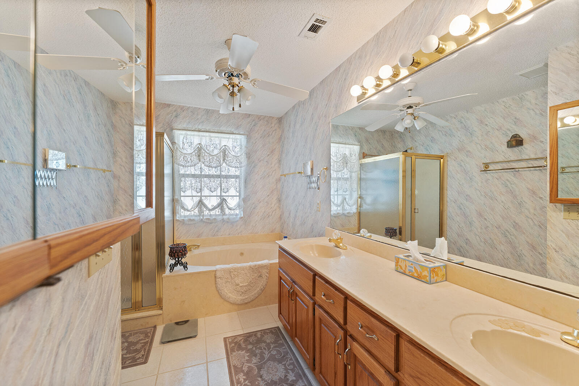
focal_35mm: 15
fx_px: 235
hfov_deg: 101.9
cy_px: 193
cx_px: 290
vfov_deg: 78.9
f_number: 6.3
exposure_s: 1/2
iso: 640
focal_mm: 14.6
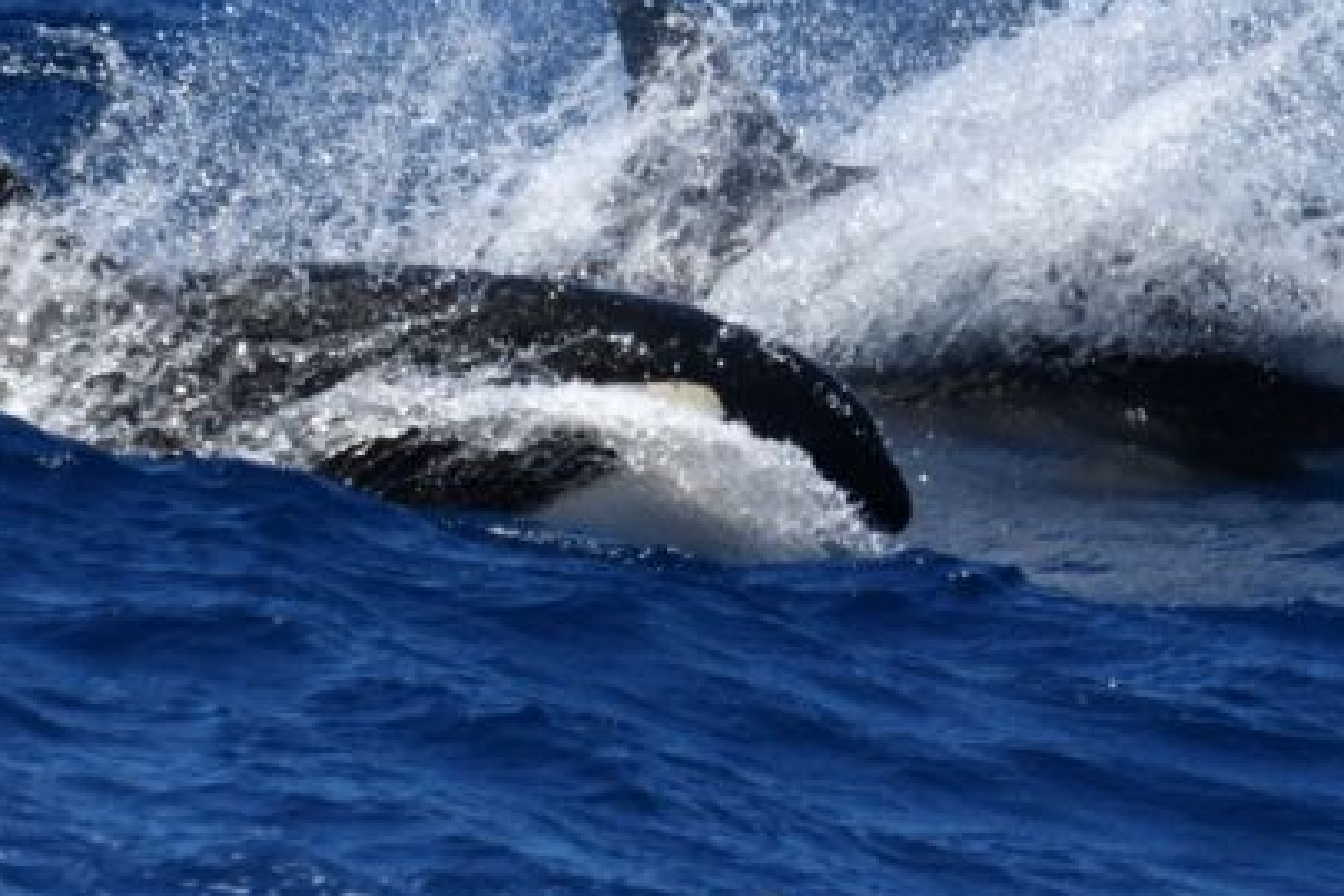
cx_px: 883
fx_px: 33149
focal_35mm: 888
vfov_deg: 1.5
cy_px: 181
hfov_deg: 2.3
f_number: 6
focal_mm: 450
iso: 900
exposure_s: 1/8000
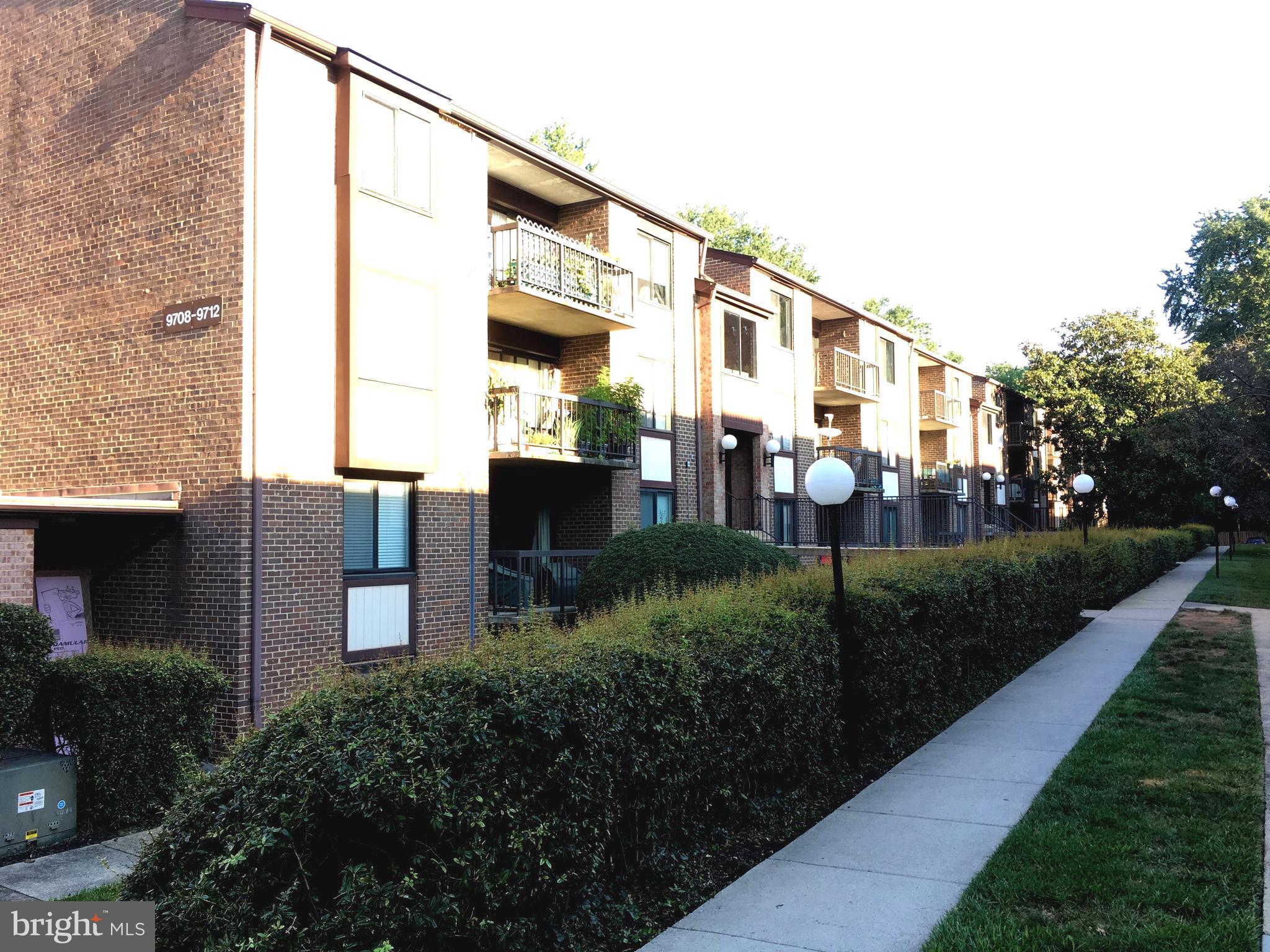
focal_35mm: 29
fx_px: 1064
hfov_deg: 61.7
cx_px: 635
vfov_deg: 48.2
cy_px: 476
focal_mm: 4.15
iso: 25
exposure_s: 1/120
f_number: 2.2
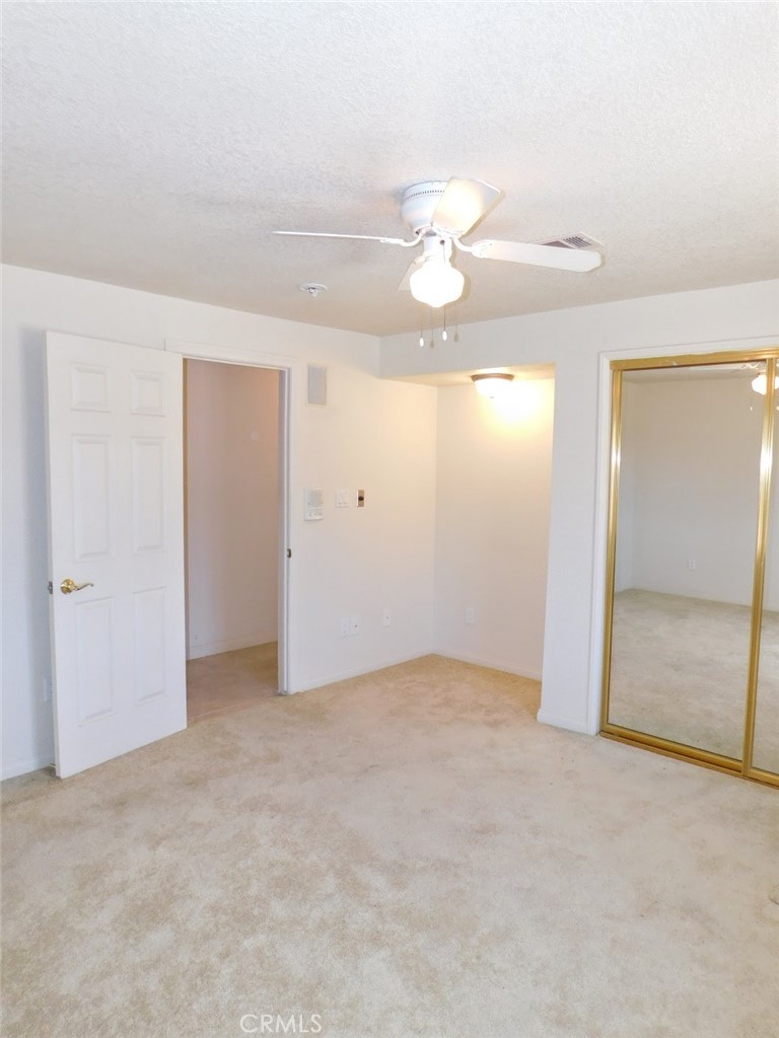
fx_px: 690
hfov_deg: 58.9
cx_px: 390
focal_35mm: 23
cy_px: 519
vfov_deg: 73.9
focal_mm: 4
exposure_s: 1/30
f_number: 3
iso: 140
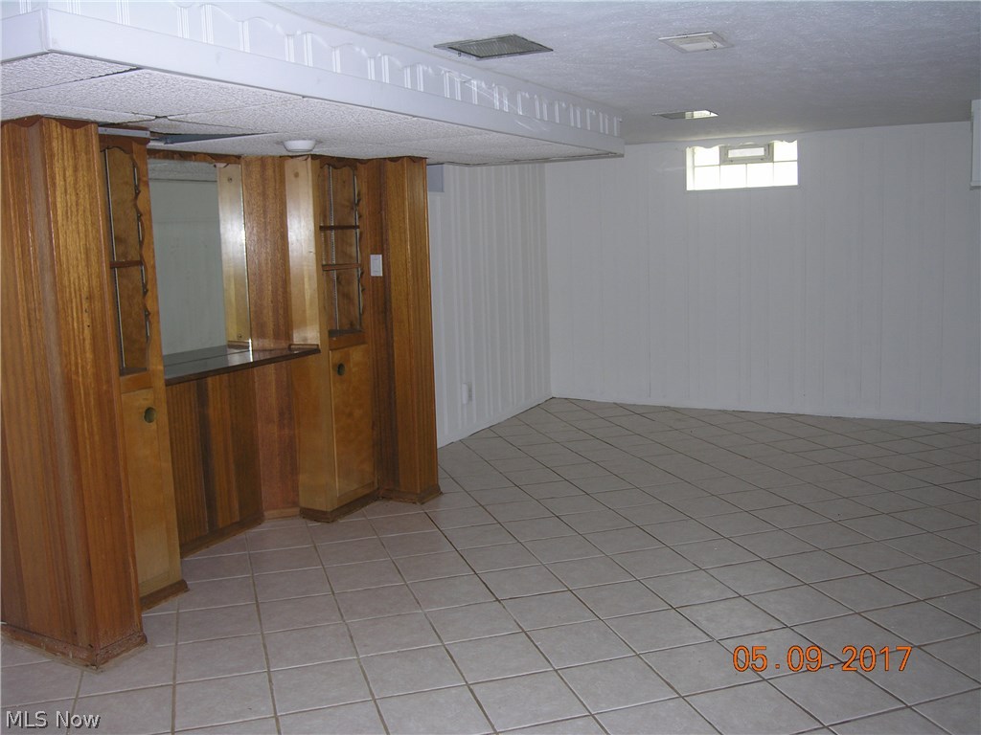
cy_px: 368
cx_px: 490
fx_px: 907
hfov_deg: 56.8
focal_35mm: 32
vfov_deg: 44.2
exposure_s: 1/60.1
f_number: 2.9
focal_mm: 8.1
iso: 61
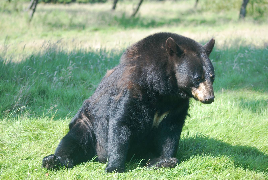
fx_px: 783
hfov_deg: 19.4
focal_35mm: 105
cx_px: 134
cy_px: 90
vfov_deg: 13.1
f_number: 4
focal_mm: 70
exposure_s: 1/250
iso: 200
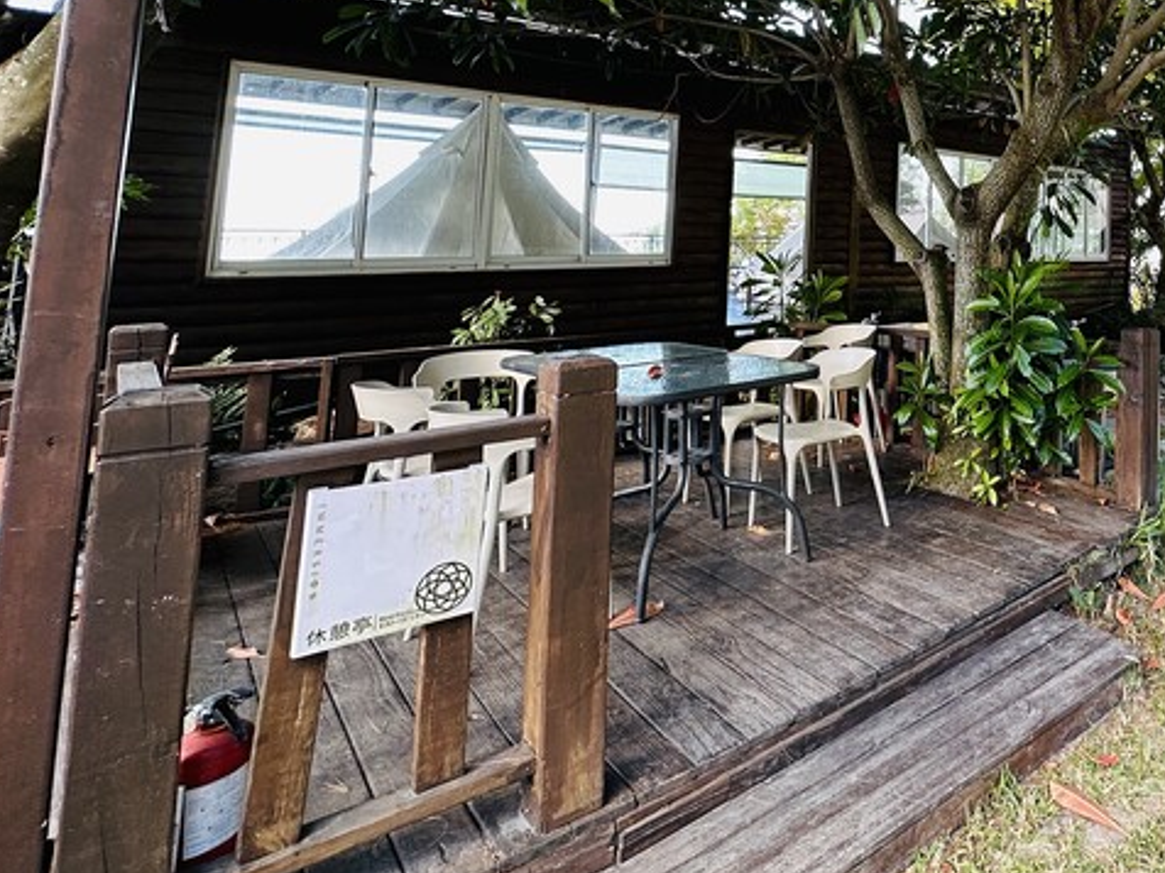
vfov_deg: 51.0
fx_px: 841
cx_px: 1023
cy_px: 155
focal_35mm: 25
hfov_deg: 60.1
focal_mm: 2.22
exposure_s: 1/99
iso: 125
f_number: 2.2
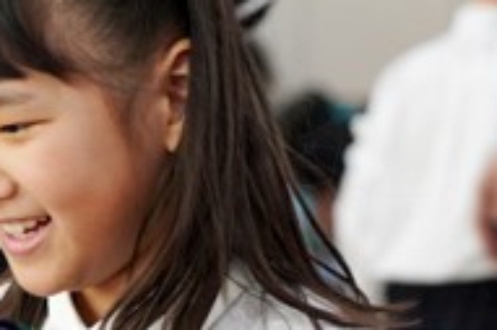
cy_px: 634
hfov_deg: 6.2
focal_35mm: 330
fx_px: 4552
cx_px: 578
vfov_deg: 4.1
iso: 1250
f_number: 4
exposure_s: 1/160
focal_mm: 70
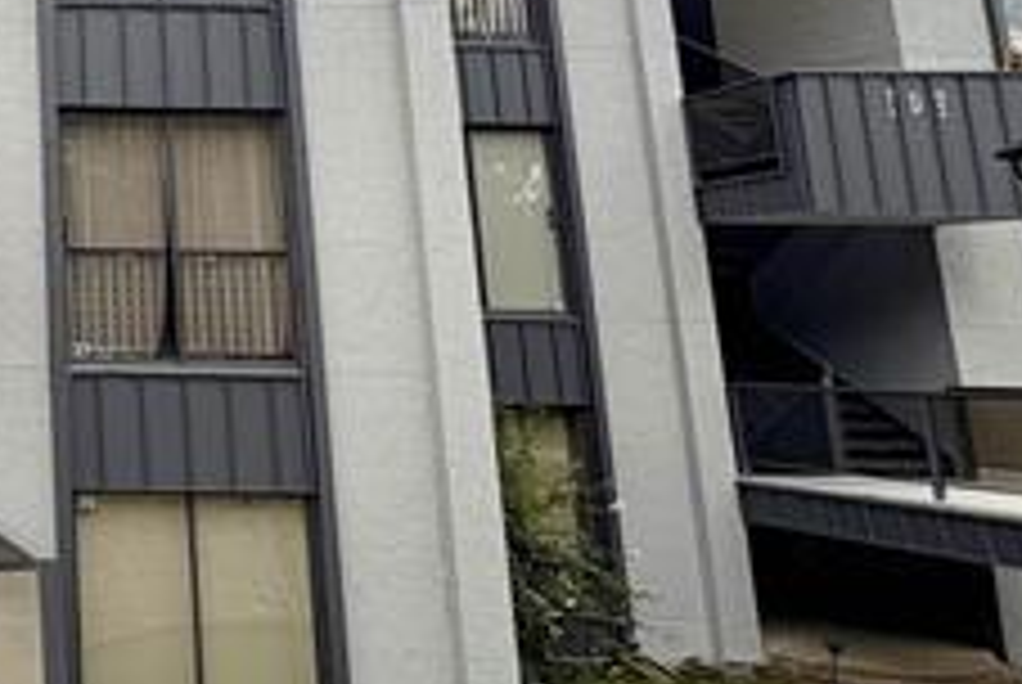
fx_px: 1165
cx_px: -252
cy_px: 144
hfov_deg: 35.3
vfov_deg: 31.9
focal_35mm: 41
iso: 40
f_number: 2.2
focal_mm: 2.22
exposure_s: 1/328
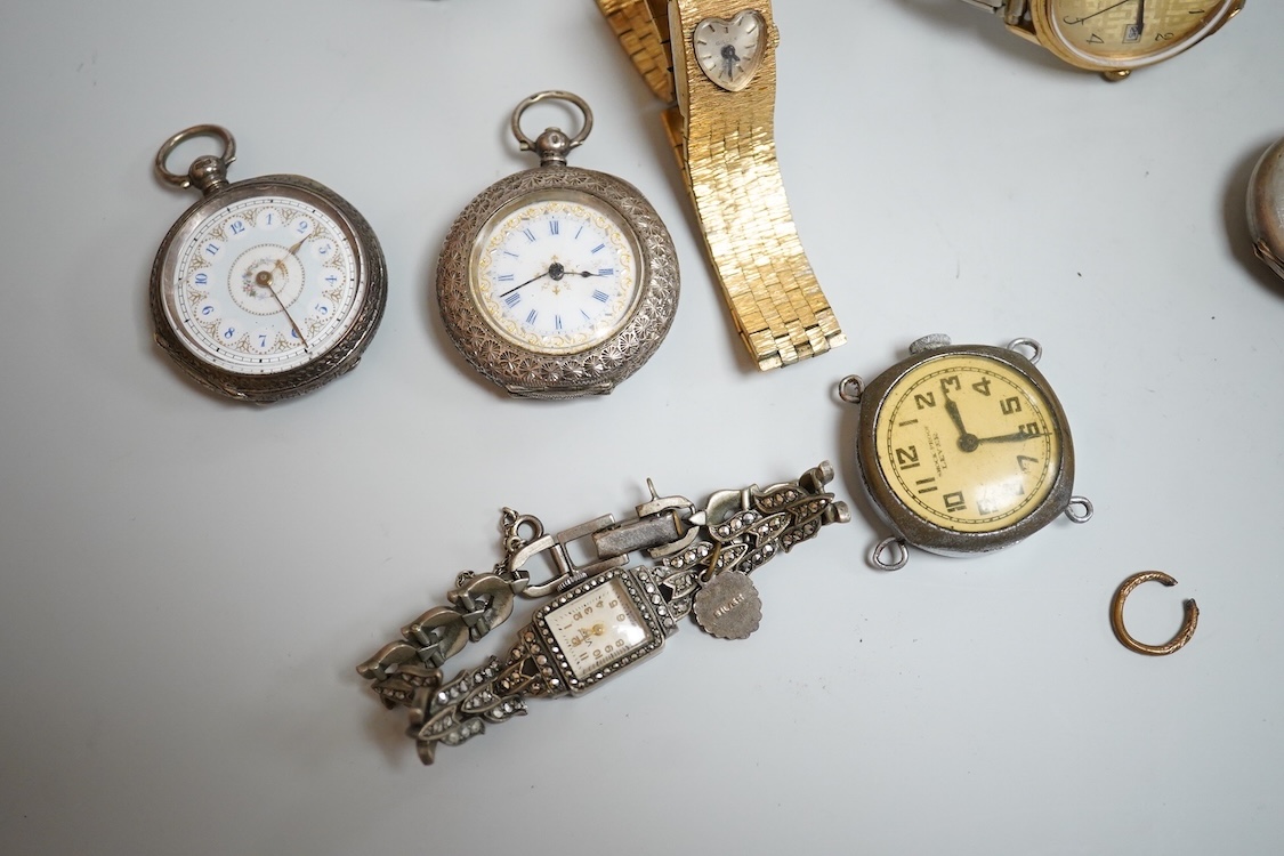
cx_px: 642
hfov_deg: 43.6
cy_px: 428
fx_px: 1605
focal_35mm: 45
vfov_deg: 29.9
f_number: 5
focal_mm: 30
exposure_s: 1/320
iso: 2500
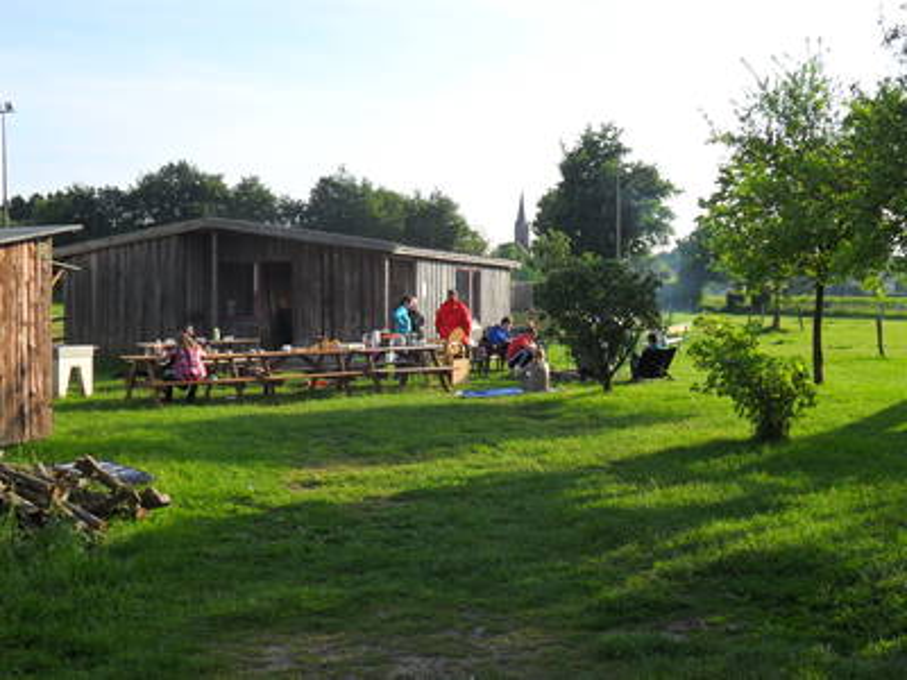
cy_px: 340
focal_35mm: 44
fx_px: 1153
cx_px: 454
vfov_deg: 32.9
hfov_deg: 42.9
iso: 100
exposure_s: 1/350
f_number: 4.5
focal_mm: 7.8
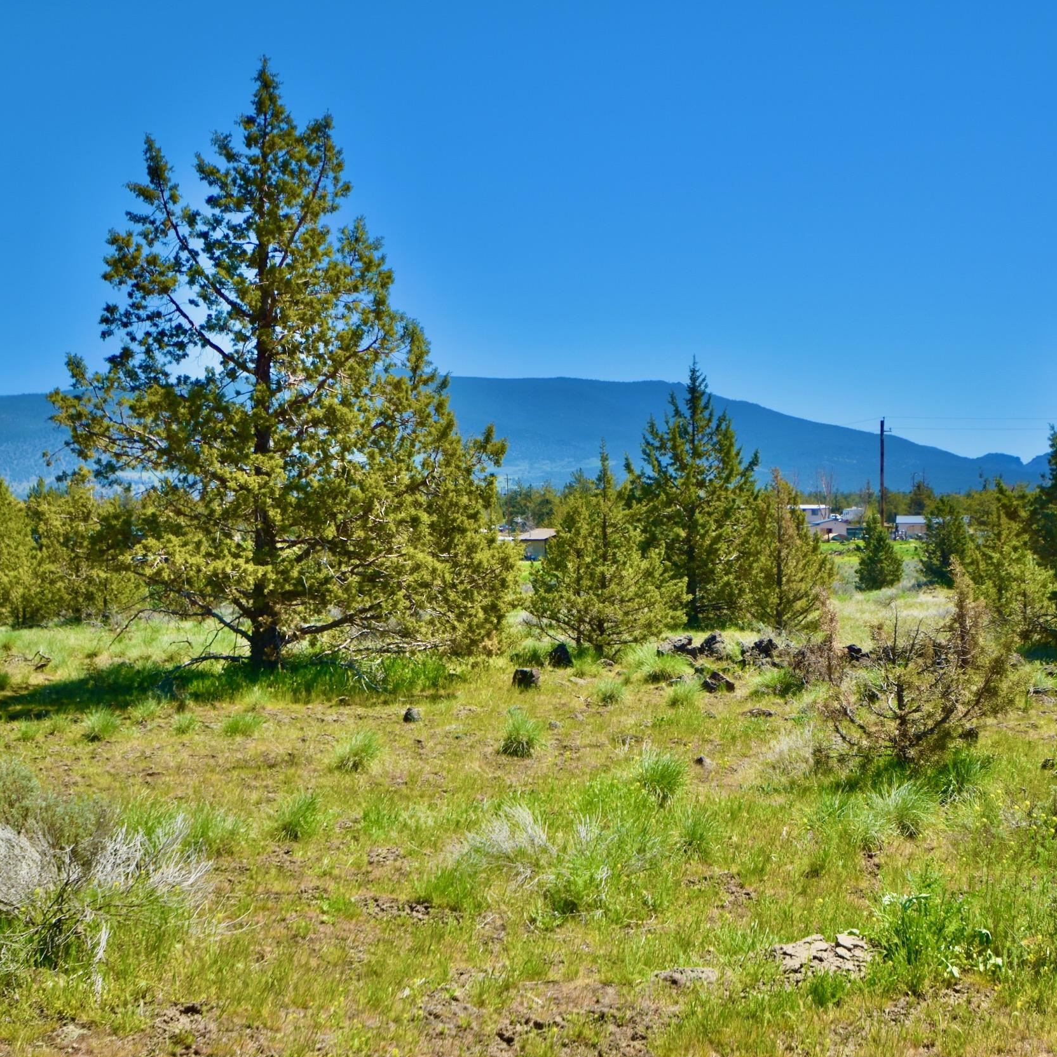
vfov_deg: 36.8
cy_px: 528
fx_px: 1589
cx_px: 611
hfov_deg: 36.7
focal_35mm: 46
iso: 200
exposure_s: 1/1000
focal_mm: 24
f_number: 4.5
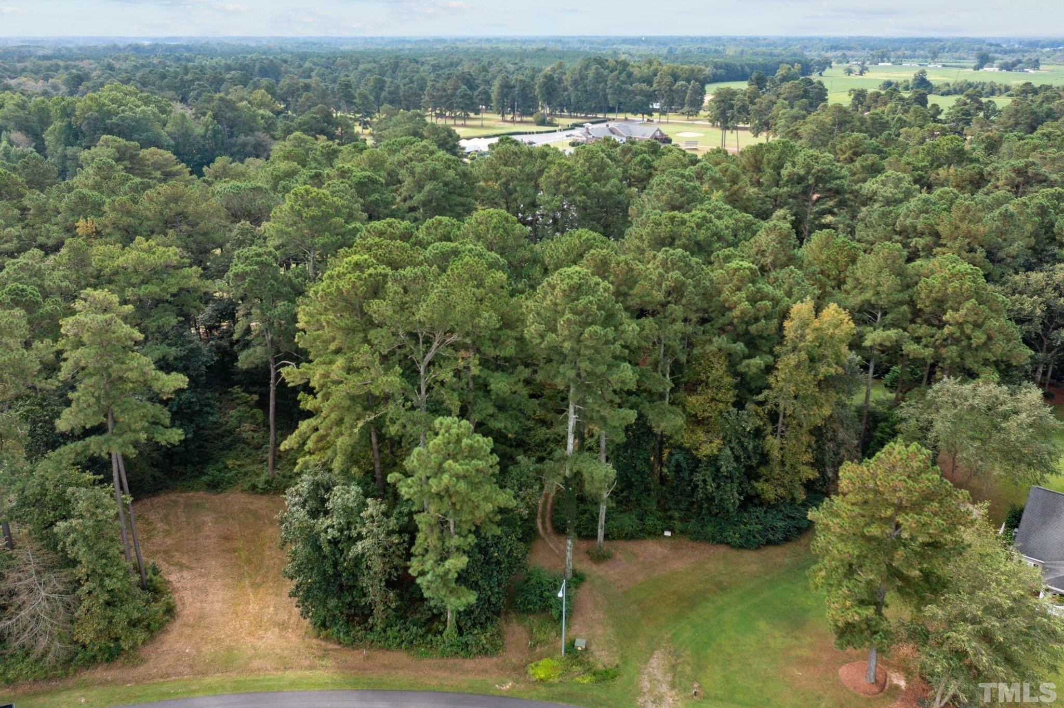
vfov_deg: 46.4
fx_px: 827
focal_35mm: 28
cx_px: 532
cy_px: 354
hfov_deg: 65.5
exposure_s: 1/500
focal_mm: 10.26
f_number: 4.5
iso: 100
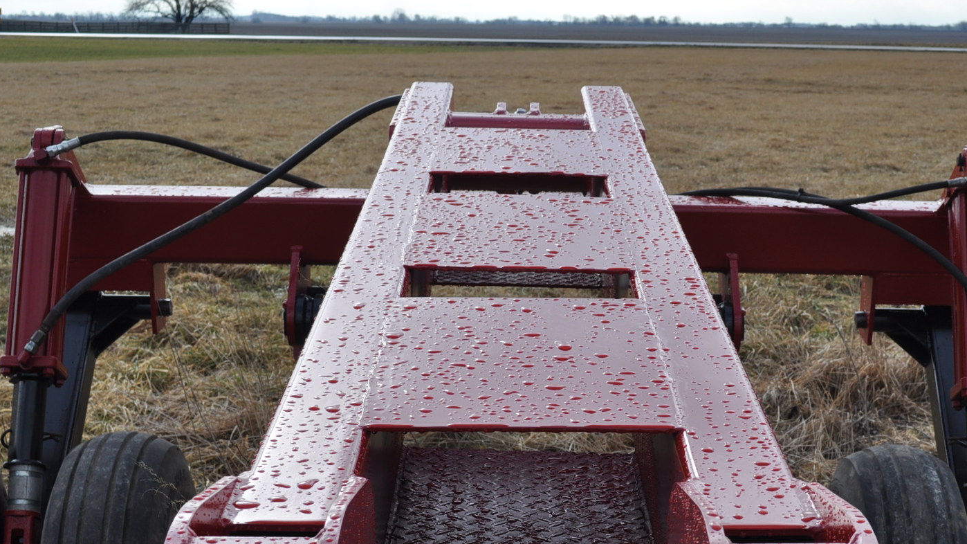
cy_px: 421
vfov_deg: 17.2
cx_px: 602
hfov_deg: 30.1
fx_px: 1790
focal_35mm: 70
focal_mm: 29
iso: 200
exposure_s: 1/320
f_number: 9
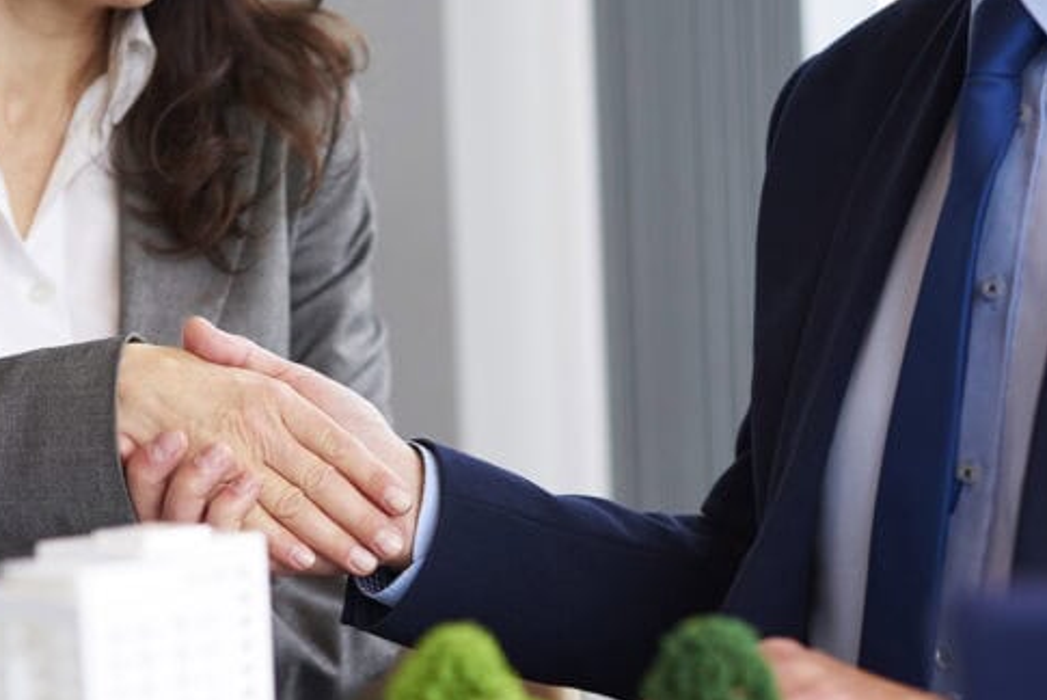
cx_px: 419
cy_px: 502
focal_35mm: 99
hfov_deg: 20.6
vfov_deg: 13.8
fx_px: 2881
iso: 200
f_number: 2.5
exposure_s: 1/125
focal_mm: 50
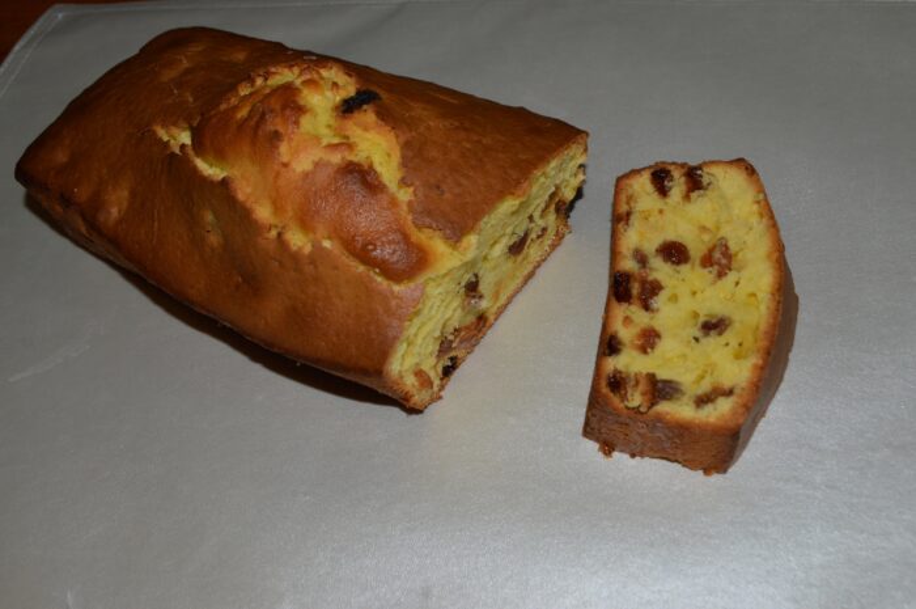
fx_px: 991
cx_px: 458
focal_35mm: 39
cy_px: 304
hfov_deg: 49.6
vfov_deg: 34.1
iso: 100
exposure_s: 1/60
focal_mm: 26
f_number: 8
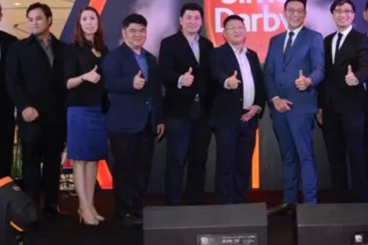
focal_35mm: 58
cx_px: 252
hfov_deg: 34.1
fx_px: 593
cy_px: 71
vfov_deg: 23.2
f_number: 5
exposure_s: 1/100
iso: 1250
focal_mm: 35
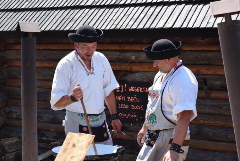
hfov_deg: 27.0
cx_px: 120
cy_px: 80
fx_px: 500
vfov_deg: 18.2
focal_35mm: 75
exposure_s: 1/100
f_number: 9
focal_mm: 50
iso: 100
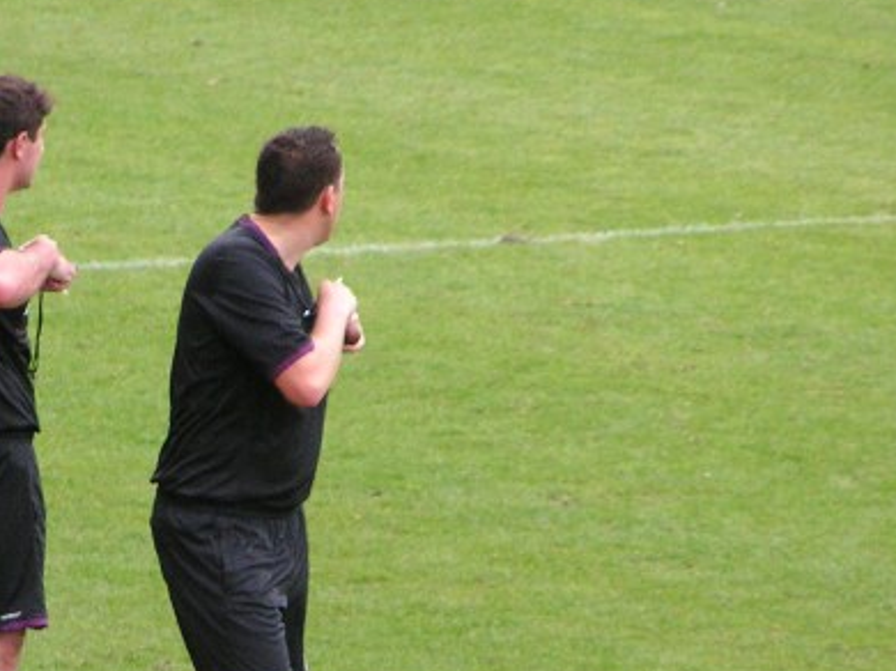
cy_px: 471
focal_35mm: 669
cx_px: 145
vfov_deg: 2.2
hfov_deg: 3.0
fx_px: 17306
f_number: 3.5
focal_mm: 49.8
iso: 200
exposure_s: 1/250
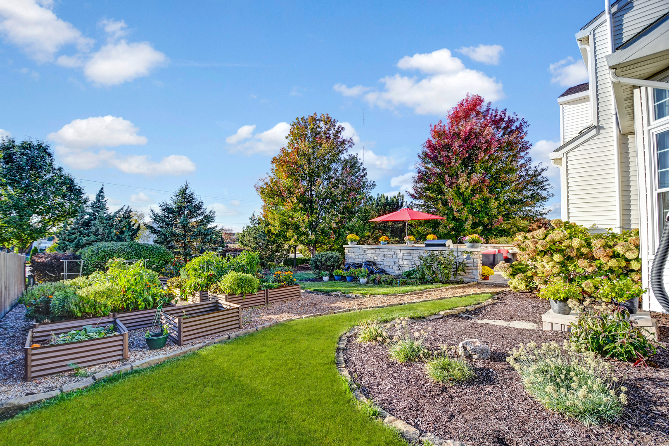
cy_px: 223
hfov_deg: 100.4
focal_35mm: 15
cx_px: 334
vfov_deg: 77.3
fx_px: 279
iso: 200
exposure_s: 1/2000
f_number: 3.5
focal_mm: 10
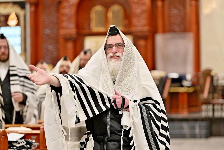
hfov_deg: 16.8
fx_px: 759
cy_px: 75
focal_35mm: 122
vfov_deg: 11.2
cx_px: 112
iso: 640
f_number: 2.8
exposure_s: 1/800
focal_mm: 122
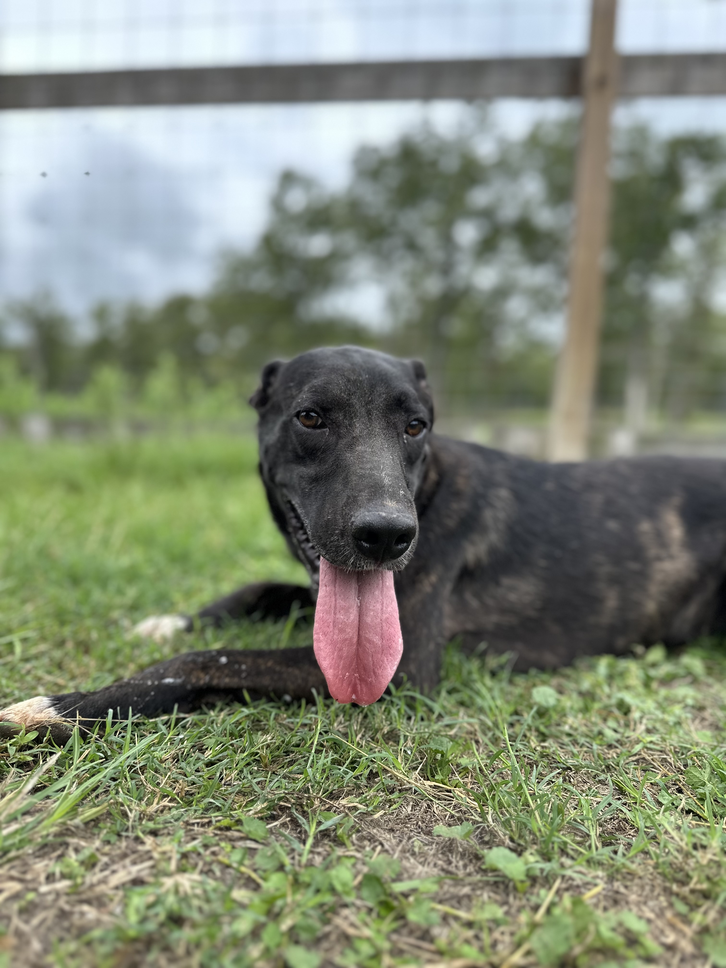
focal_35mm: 24
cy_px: 484
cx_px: 363
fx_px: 671
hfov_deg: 56.8
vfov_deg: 71.6
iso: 80
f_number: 1.78
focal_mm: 6.86
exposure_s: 1/999
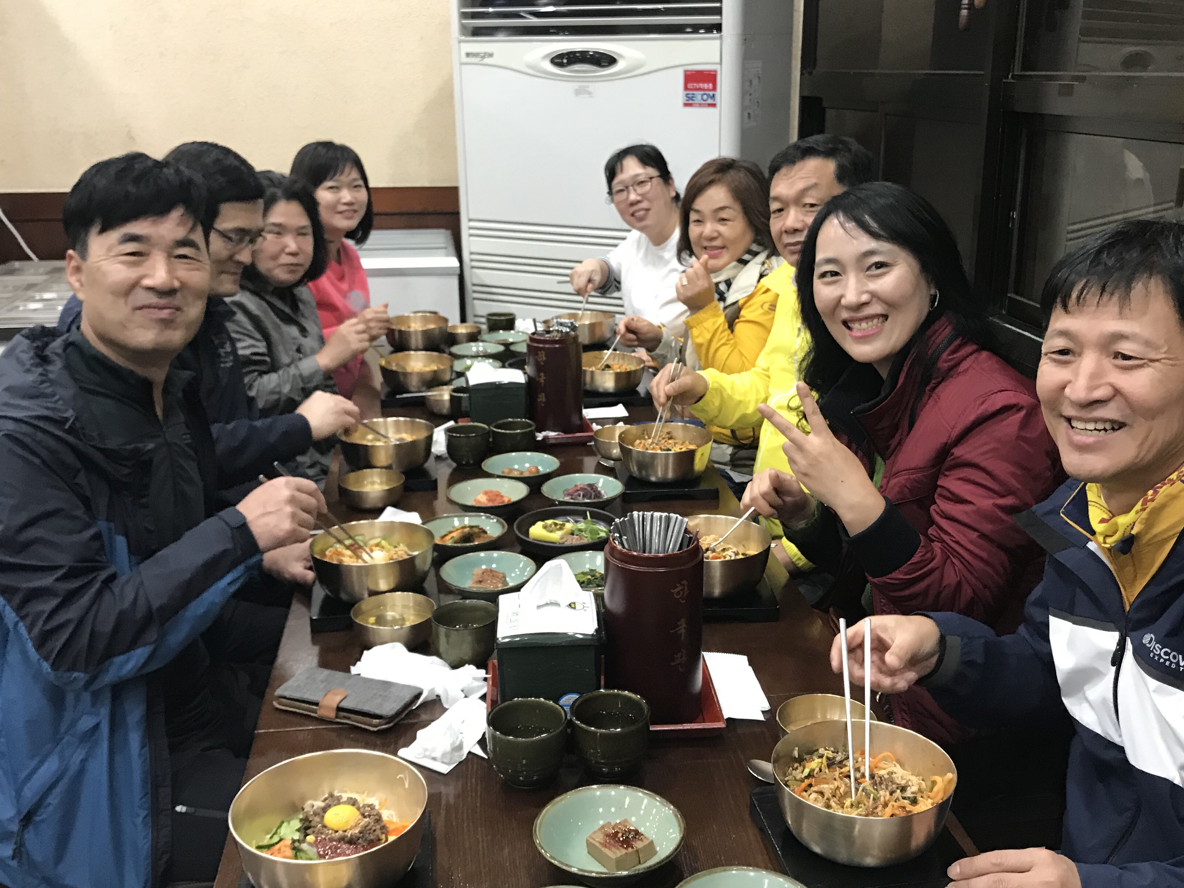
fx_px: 1197
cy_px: 427
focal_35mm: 35
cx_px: 621
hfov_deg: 52.6
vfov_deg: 40.7
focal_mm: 3.99
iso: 64
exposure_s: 1/15
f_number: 1.8
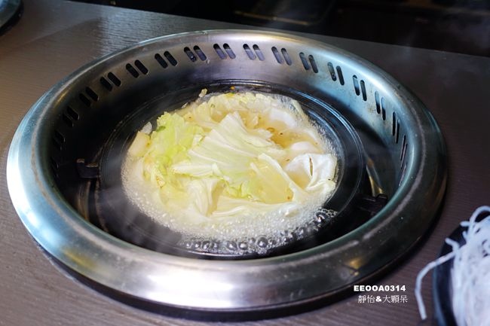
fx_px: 395
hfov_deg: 63.7
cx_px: 245
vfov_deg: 44.9
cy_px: 163
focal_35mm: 29
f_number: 2.8
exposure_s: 1/40
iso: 125
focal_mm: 10.51
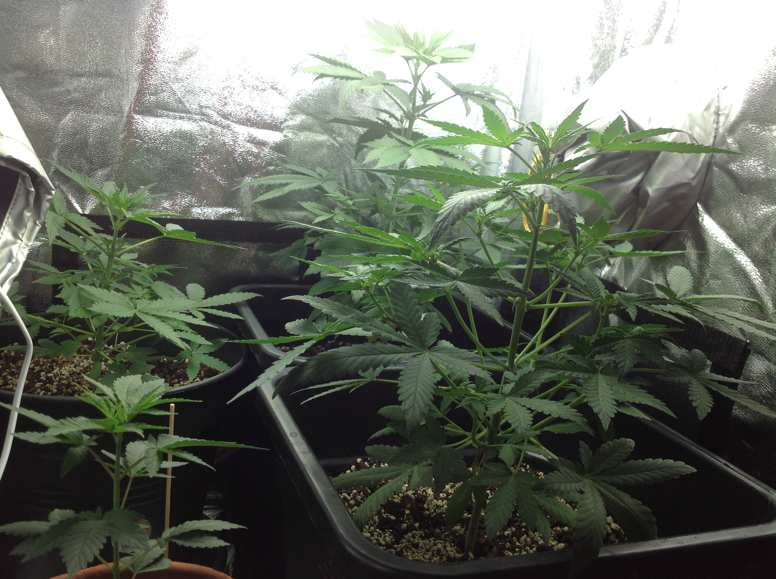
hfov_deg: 52.7
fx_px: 783
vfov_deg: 40.6
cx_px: 388
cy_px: 290
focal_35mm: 35
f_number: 2.4
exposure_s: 1/252
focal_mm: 4.28
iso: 50
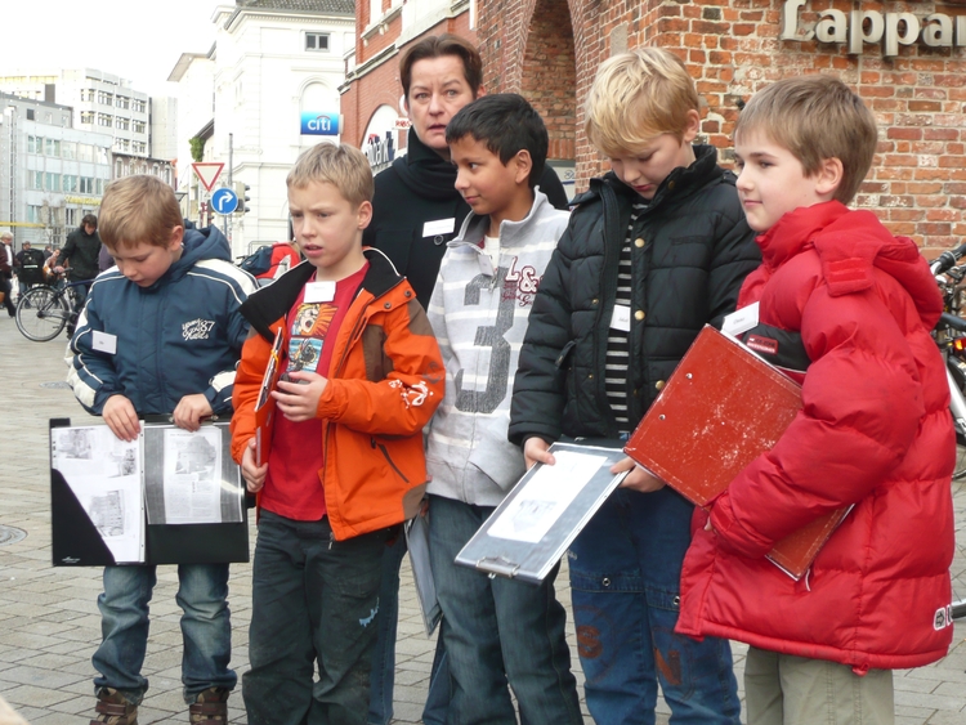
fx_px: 1731
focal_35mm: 62
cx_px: 483
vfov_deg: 23.7
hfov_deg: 31.2
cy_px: 362
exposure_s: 1/50
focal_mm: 10.2
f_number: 4.5
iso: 100
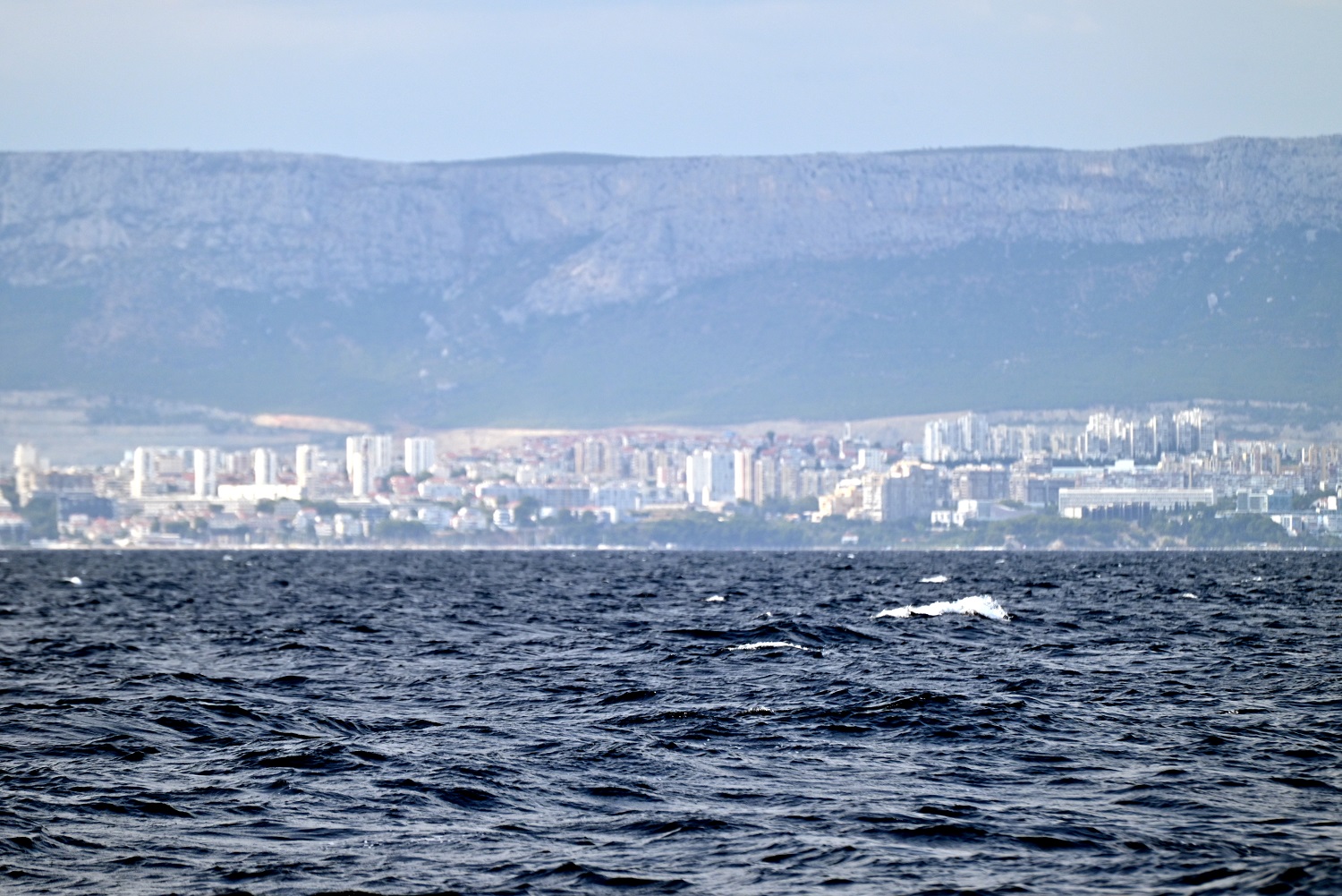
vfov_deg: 4.6
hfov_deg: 6.9
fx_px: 11186
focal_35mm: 300
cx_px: 671
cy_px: 448
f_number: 5.6
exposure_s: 1/1600
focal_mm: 300
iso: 250
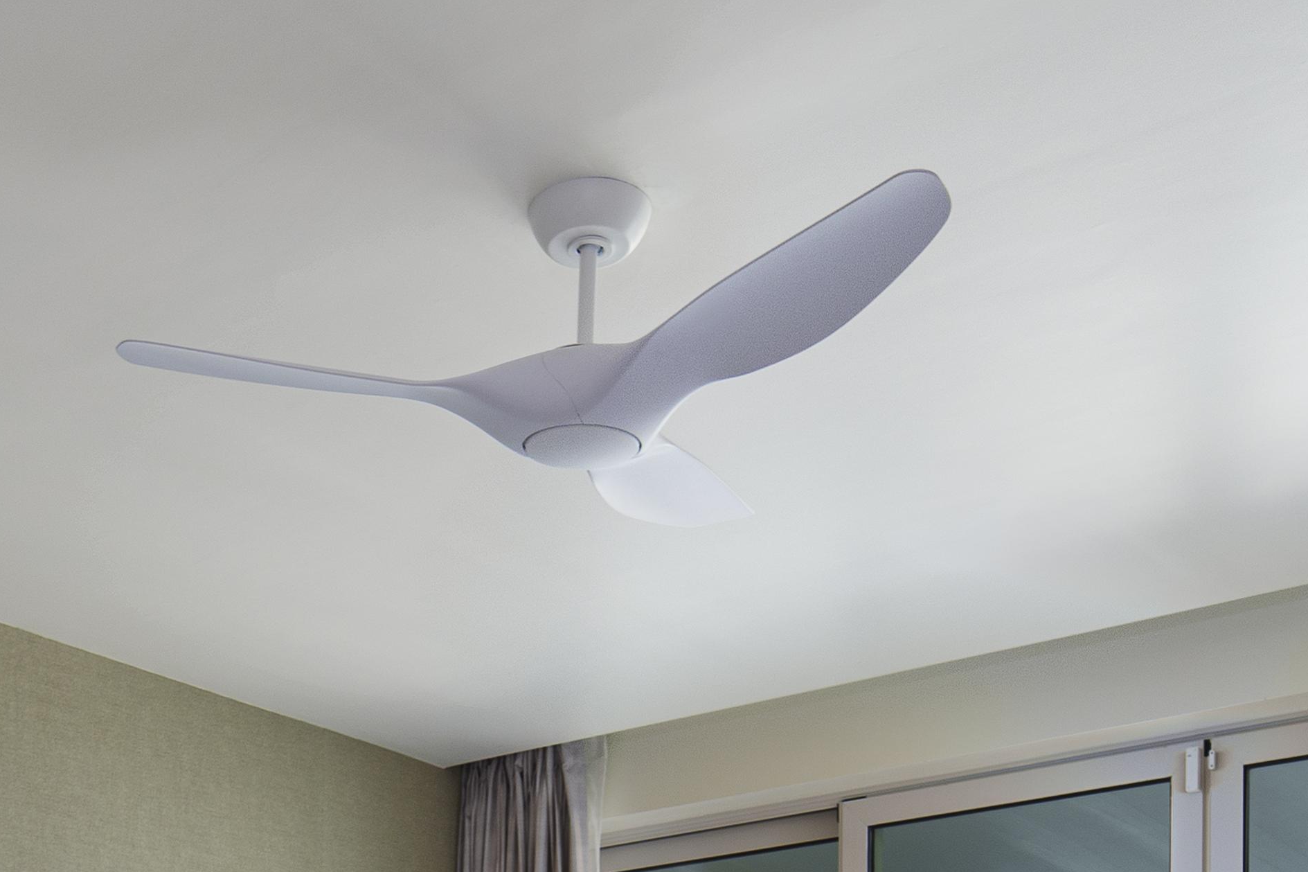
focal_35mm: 52
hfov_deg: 37.8
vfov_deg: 20.7
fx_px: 1889
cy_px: 1429
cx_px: 439
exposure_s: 1/200
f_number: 8
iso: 100
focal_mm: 14
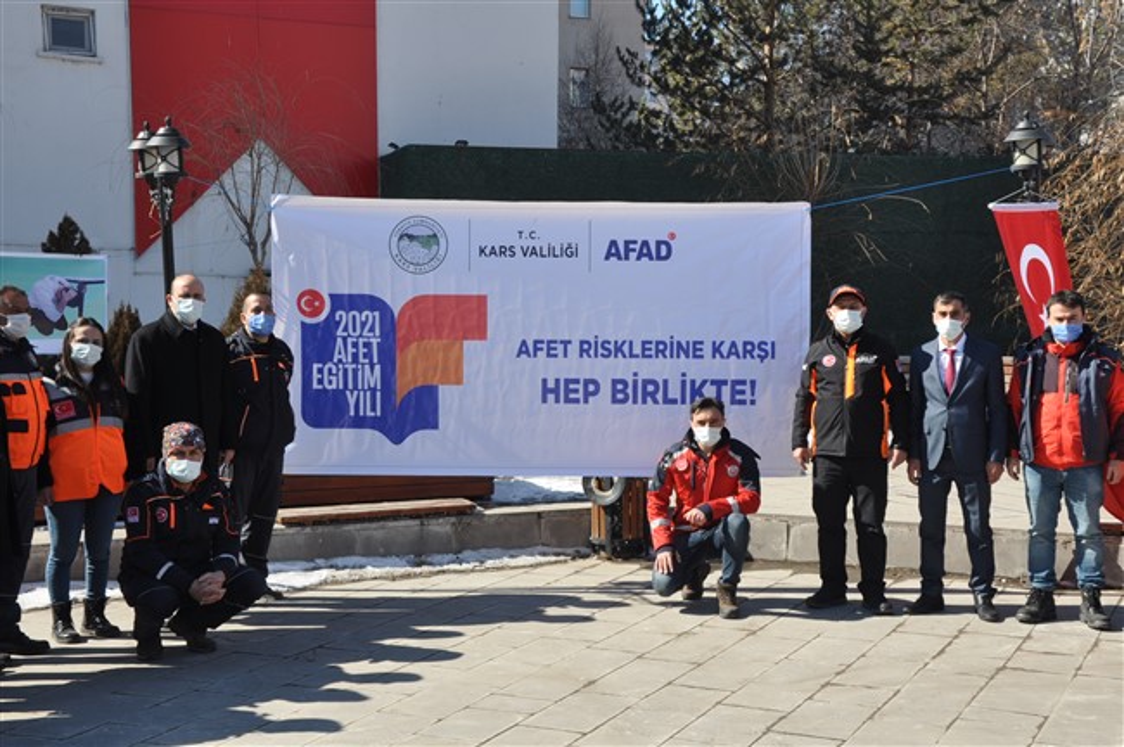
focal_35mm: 51
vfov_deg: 26.4
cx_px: 562
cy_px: 374
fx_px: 1591
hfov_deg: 38.9
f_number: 11
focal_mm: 34
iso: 200
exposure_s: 1/125
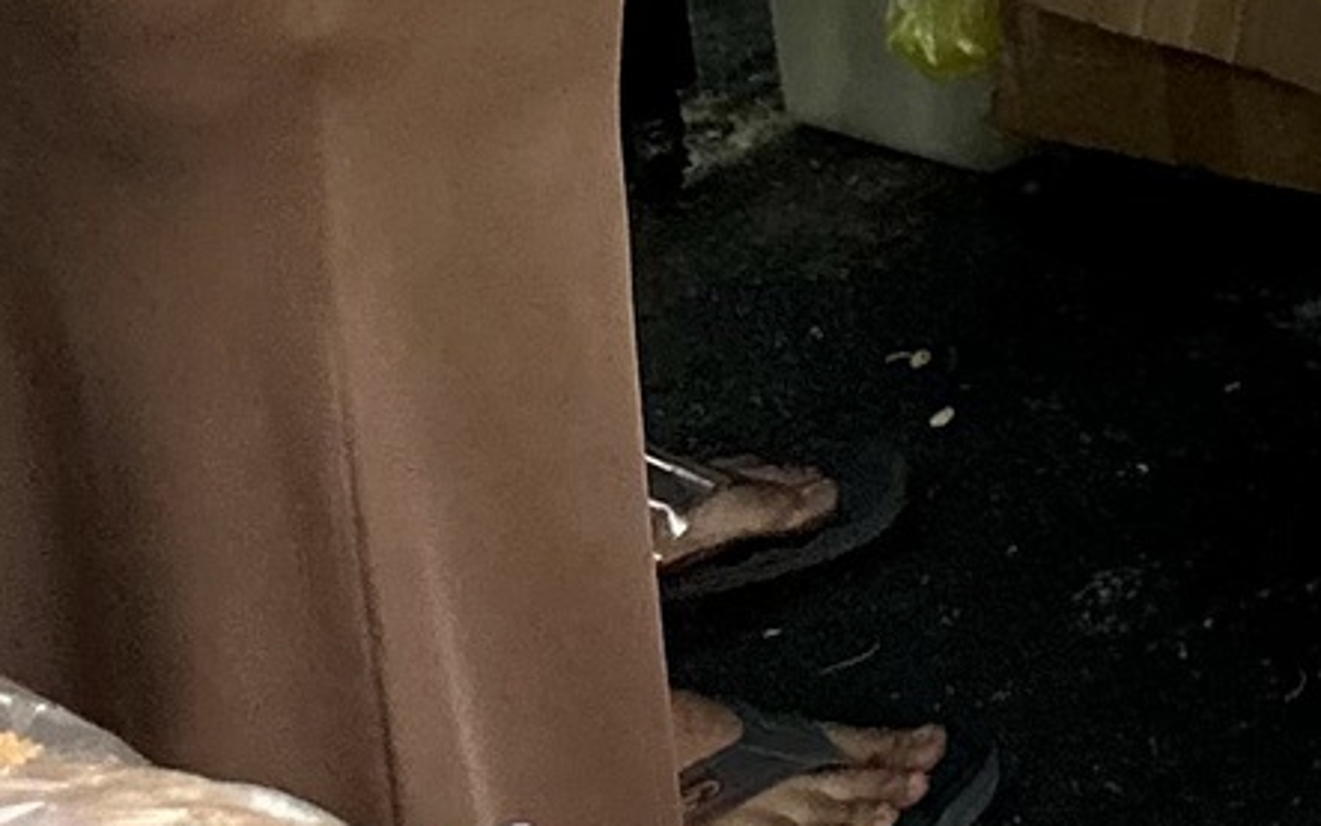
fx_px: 5293
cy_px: -1706
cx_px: 3656
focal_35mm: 147
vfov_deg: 7.7
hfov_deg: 10.8
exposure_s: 1/312
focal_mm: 6.86
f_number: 1.78
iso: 80
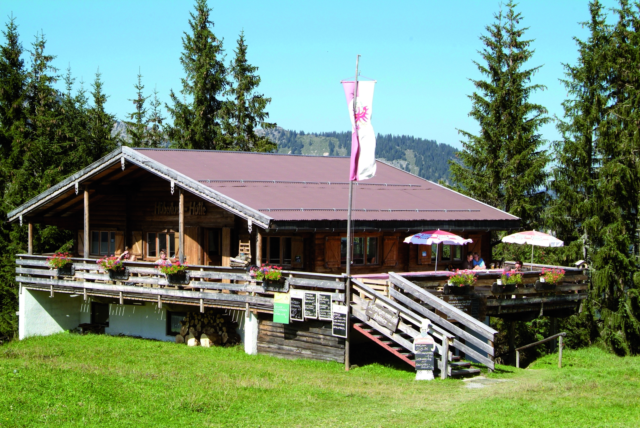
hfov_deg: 29.6
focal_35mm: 68
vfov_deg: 20.1
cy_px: 214
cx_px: 320
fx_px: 1210
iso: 400
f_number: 11
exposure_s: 1/500
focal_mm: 45
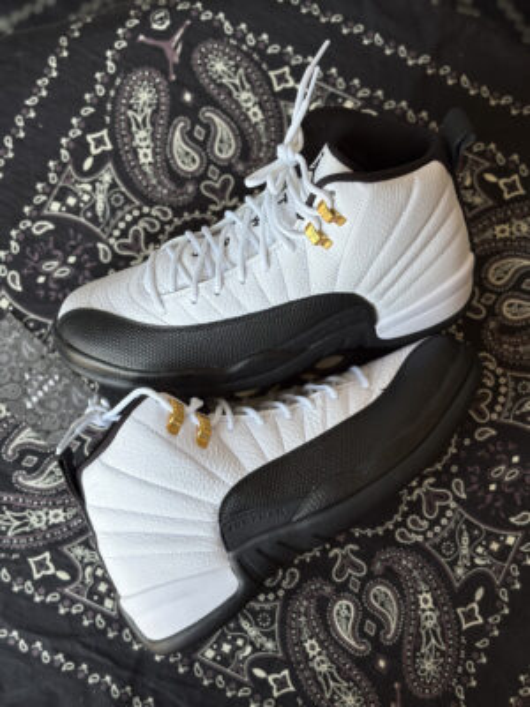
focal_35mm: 52
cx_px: 265
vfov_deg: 36.8
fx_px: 1062
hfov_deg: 28.0
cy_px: 354
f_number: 1.6
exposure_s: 1/120
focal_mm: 5.96
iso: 32
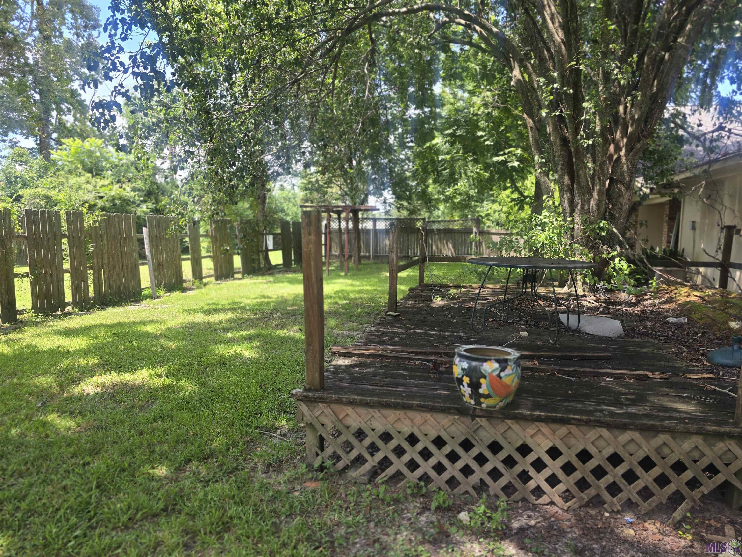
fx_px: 493
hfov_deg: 73.9
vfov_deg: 58.9
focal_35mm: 23
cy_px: 278
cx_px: 371
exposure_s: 1/120
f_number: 1.7
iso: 12
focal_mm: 6.3
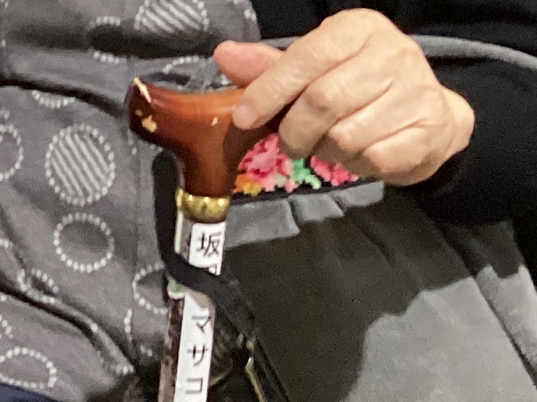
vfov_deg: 9.6
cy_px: -180
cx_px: -430
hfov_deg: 12.1
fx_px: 2327
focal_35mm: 150
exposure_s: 1/50
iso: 250
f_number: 2.4
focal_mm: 3.3
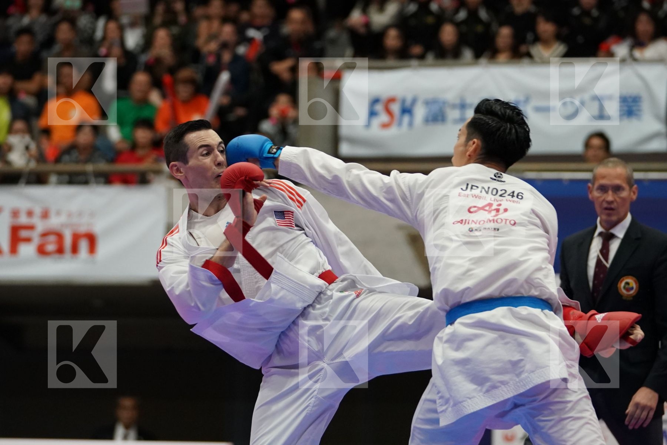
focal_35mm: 190
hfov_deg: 10.8
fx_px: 3520
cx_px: 334
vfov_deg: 7.2
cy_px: 222
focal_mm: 127
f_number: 2.8
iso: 3200
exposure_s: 1/1000
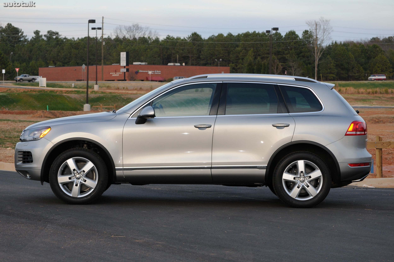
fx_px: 1312
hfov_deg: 17.1
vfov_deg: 11.4
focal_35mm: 120
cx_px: 197
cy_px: 131
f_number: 8
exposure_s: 1/60
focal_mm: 80
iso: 250
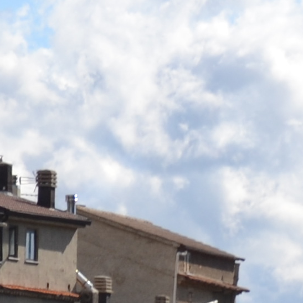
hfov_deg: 2.9
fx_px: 5849
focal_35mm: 591
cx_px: 765
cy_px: 522
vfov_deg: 3.0
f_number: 8
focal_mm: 55
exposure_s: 1/250
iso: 100
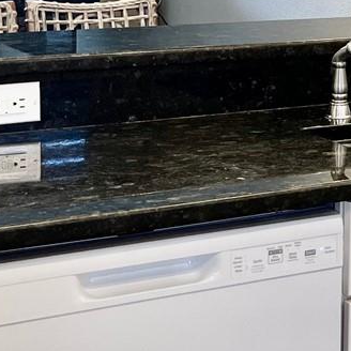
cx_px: 534
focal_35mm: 112
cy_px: 11
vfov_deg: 15.3
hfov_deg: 14.5
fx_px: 1285
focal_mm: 5.1
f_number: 1.6
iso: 125
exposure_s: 1/120
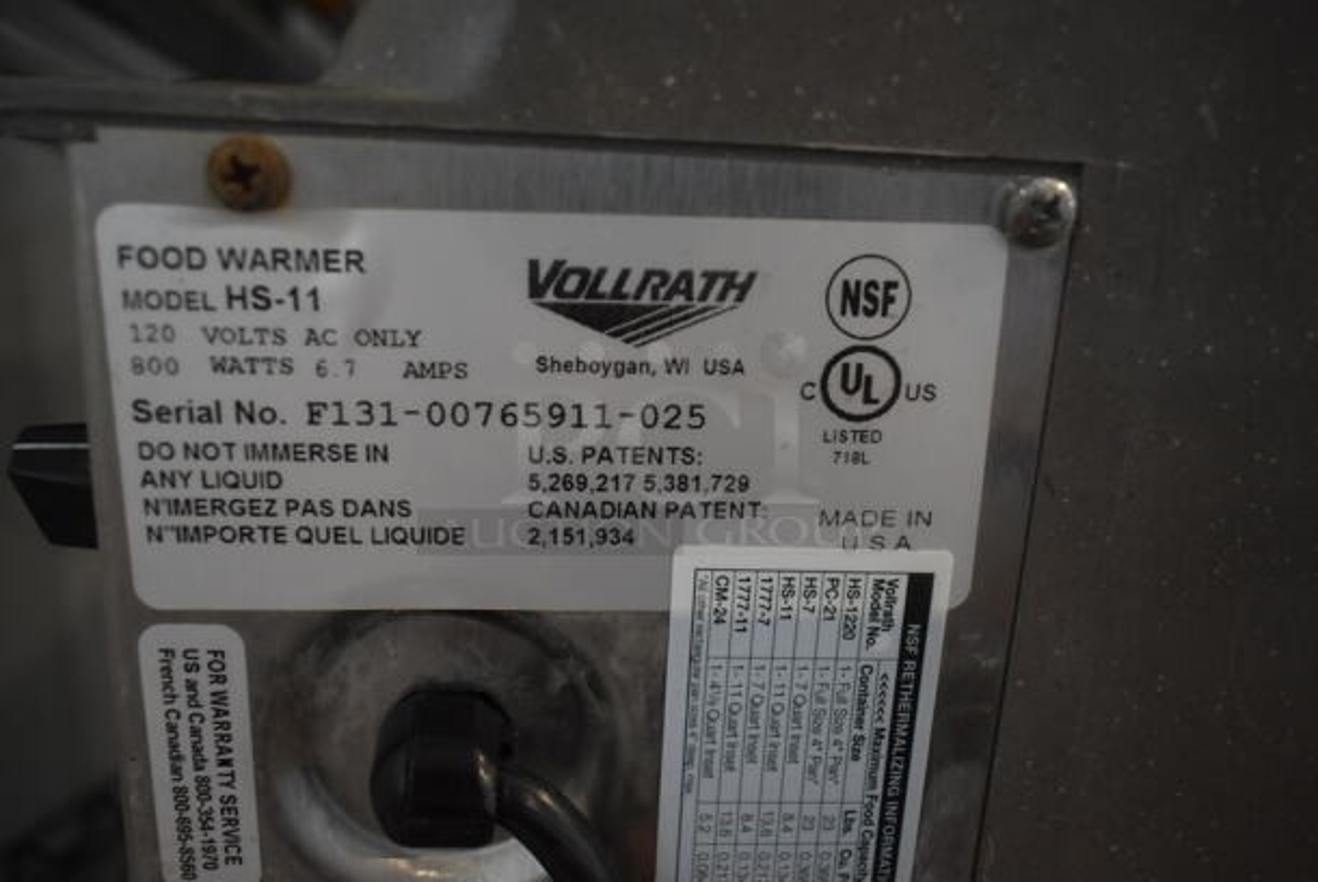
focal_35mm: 30
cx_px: 659
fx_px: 1099
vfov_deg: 43.7
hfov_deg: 61.9
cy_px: 441
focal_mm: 20
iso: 800
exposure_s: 1/60
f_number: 4
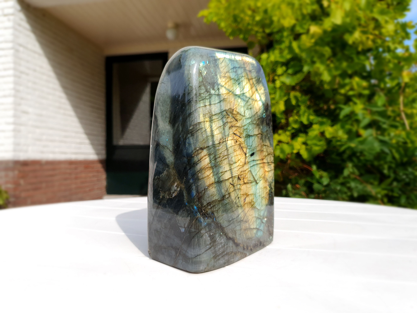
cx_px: 208
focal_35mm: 26
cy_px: 156
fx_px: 313
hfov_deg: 67.3
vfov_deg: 53.1
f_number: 1.5
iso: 50
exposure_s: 1/2604
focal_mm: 4.32
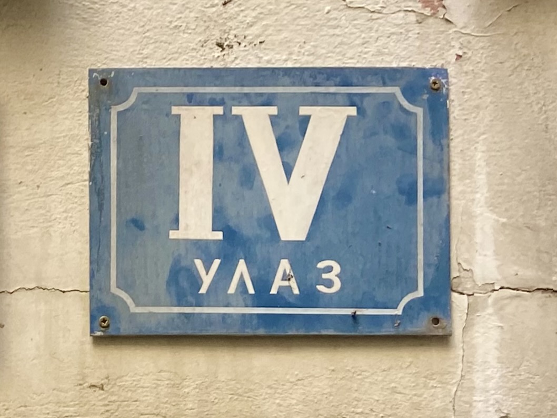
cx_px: 278
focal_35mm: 26
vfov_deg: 53.1
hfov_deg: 67.3
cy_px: 209
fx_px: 418
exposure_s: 1/121
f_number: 1.8
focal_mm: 4.25
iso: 80
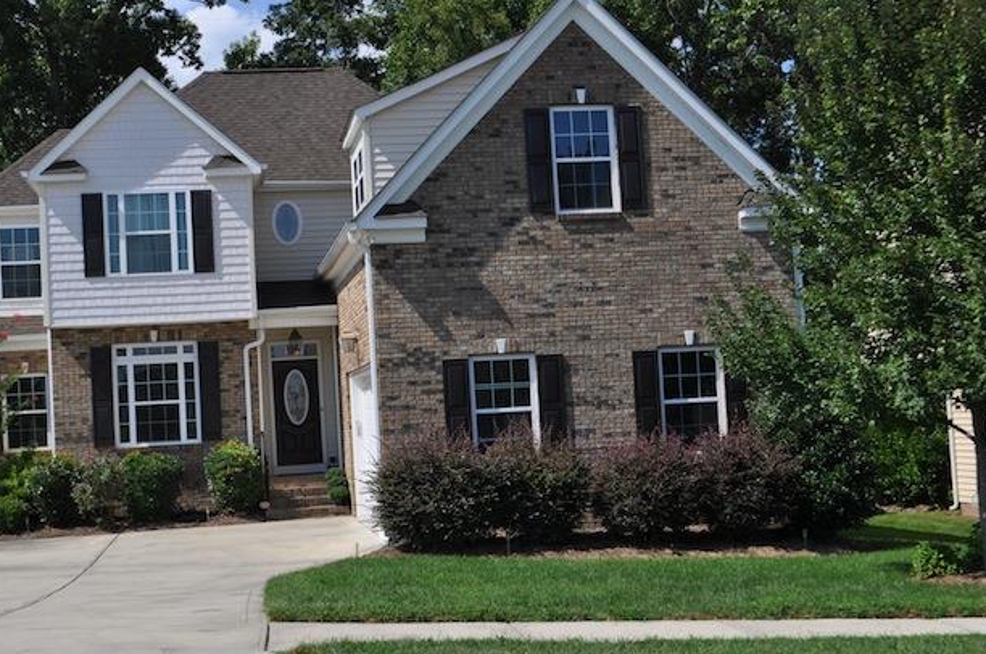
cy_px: 321
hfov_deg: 38.8
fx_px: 1395
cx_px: 403
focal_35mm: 51
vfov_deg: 26.4
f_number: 10
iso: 200
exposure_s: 1/400
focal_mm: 26
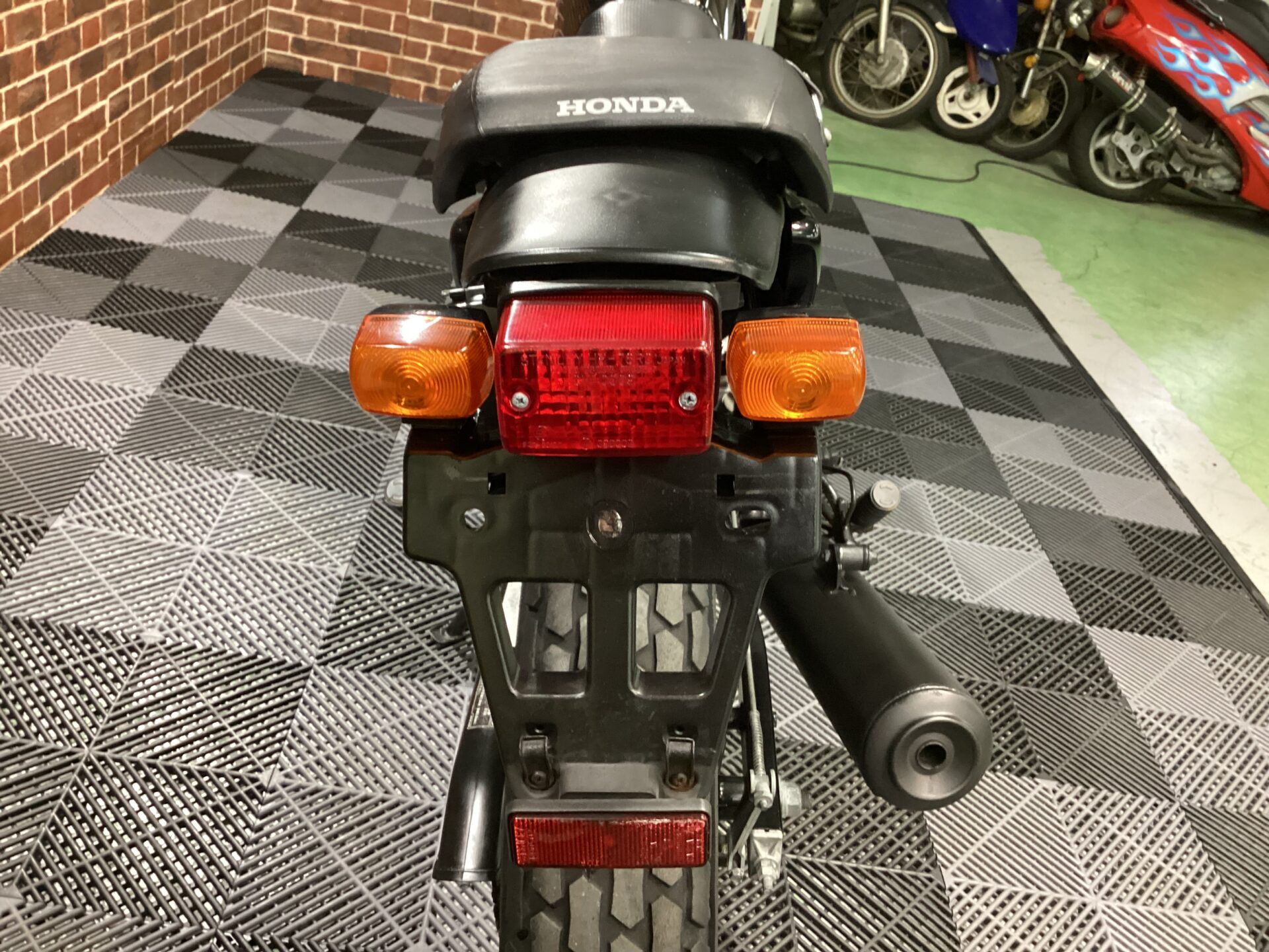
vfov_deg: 45.4
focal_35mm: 31
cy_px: 476
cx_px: 634
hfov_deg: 58.4
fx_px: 1136
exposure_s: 1/30
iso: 400
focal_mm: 3.3
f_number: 2.4
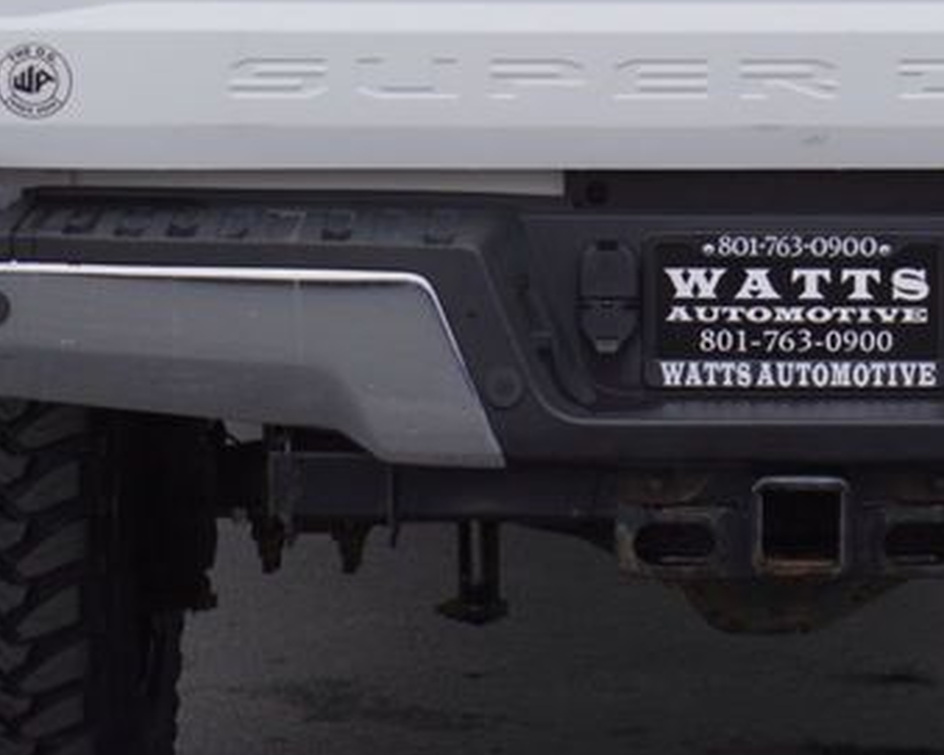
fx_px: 5346
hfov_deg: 10.1
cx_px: 796
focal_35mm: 191
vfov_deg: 8.0
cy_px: -22
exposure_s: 1/100
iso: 100
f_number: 6.3
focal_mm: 45
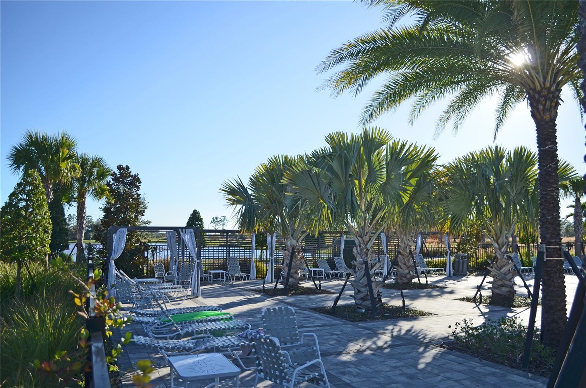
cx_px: 293
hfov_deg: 62.0
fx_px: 487
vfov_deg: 43.4
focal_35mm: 30
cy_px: 194
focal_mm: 20
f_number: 3.8
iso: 100
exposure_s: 1/1000
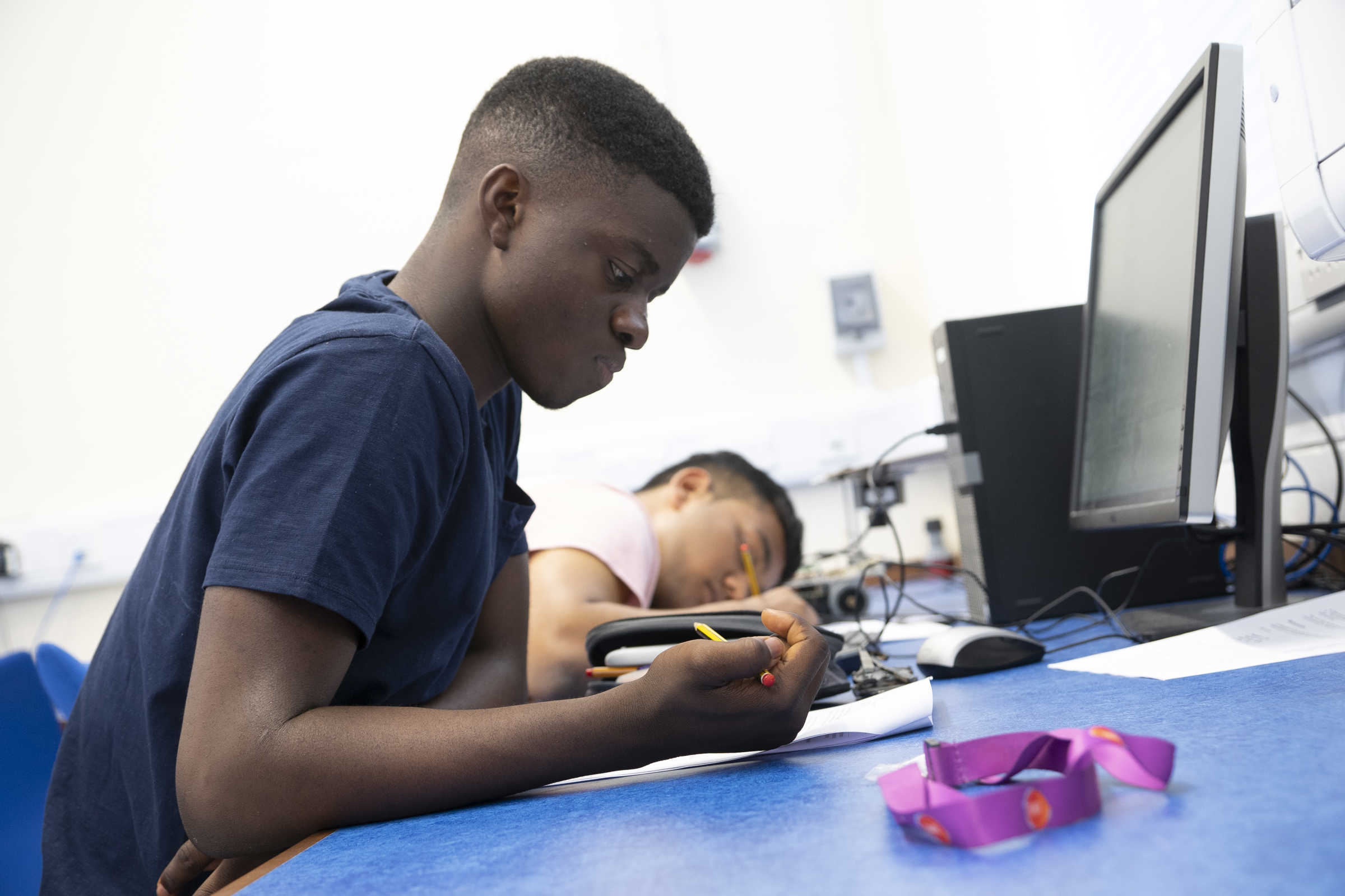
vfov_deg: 29.9
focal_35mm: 45
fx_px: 1681
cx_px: 672
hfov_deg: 43.6
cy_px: 448
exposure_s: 1/50
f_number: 3.5
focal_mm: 30
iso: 400
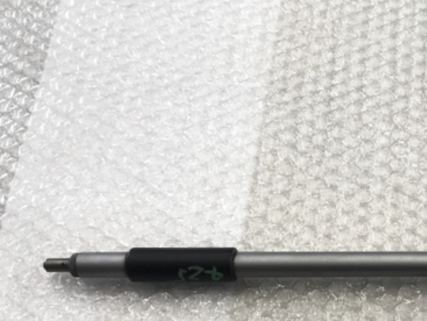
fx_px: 704
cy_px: 253
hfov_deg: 31.8
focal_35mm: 57
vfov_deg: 25.3
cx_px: 403
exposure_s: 1/60
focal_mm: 3.99
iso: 25
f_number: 1.8
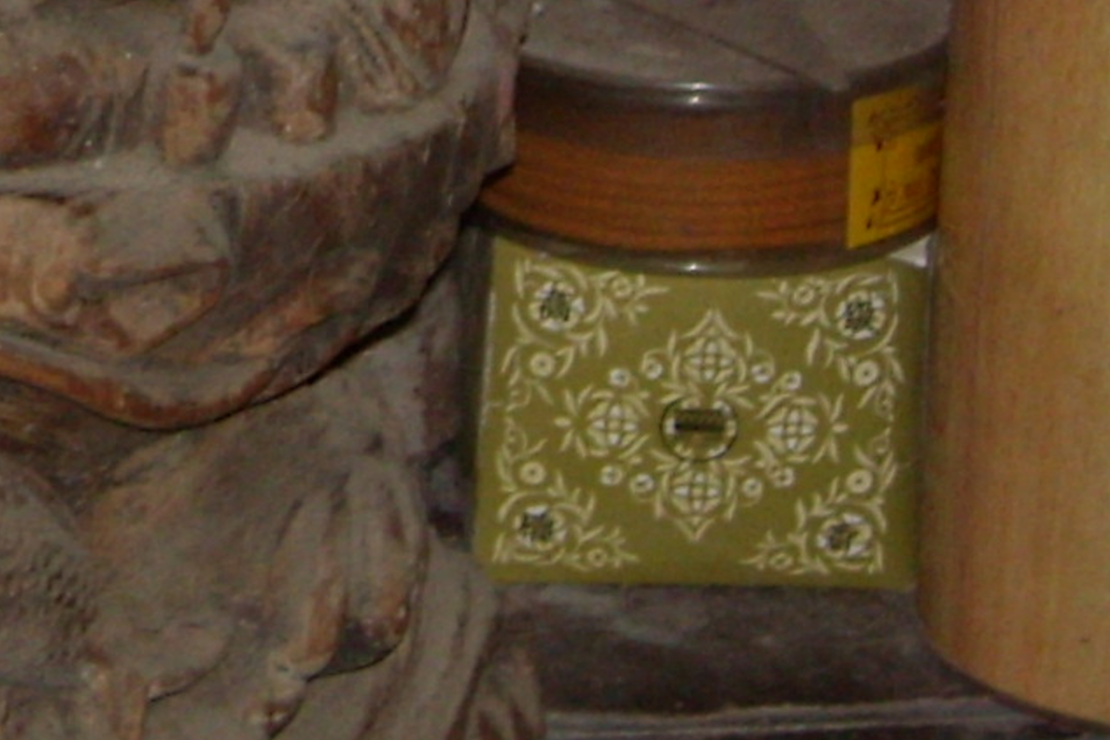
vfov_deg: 8.9
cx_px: -319
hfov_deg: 13.3
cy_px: -475
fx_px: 4594
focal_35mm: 149
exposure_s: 1/60
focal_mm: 5.7
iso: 200
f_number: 2.8
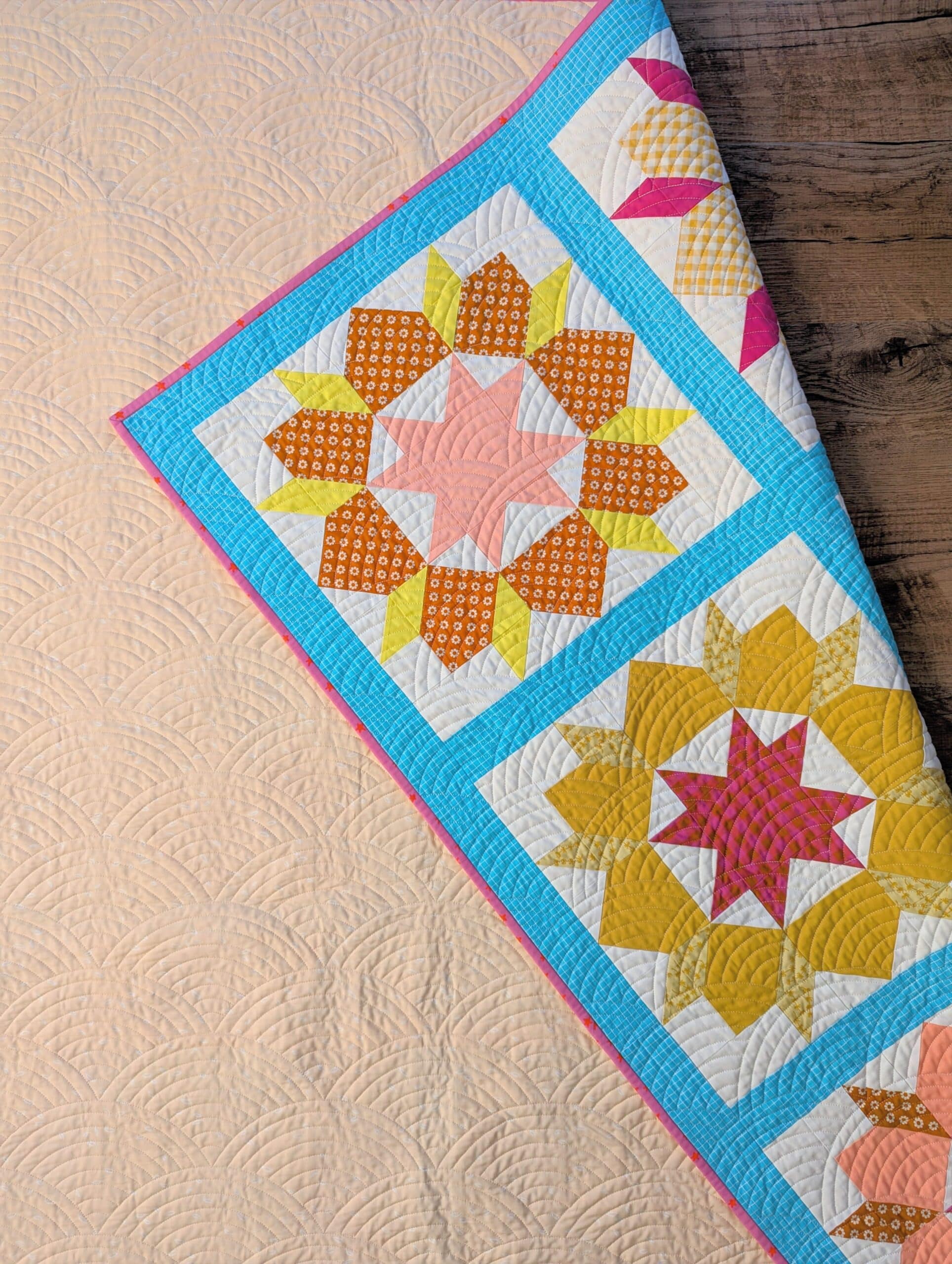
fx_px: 878
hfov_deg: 56.9
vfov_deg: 71.5
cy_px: 632
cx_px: 476
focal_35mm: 24
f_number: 1.85
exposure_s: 1/76
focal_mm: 6.81
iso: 51
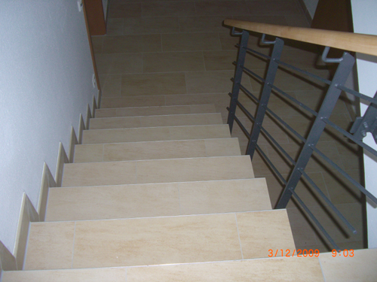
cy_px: 141
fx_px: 414
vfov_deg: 37.7
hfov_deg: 49.0
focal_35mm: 38
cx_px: 188
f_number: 2.8
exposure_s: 1/60
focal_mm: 7.9
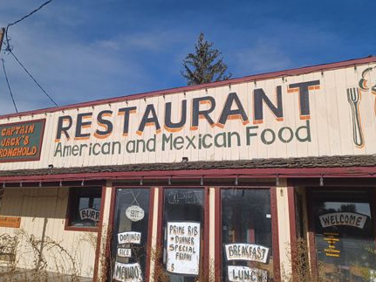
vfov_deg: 48.2
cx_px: 167
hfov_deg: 61.5
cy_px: 133
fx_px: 315
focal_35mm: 29
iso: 32
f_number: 1.8
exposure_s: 1/838
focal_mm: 4.6
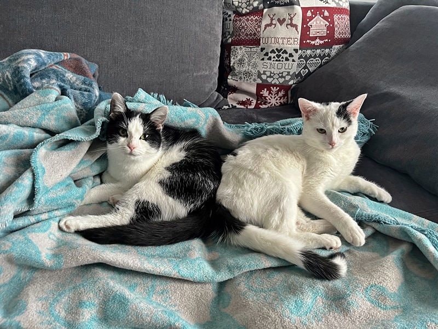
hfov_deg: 67.3
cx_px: 219
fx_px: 329
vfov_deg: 53.1
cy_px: 164
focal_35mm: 26
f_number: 1.6
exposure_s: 1/60
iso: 250
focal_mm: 5.1
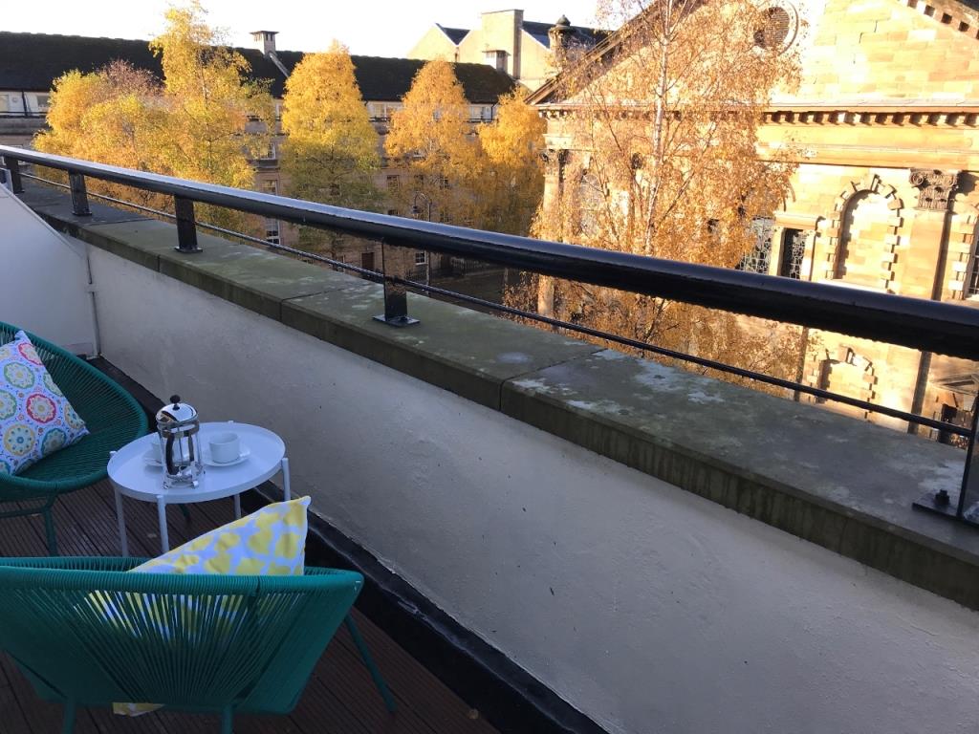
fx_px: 792
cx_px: 490
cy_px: 367
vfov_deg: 49.7
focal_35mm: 28
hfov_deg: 63.4
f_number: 1.8
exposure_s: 1/454
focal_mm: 3.99
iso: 20
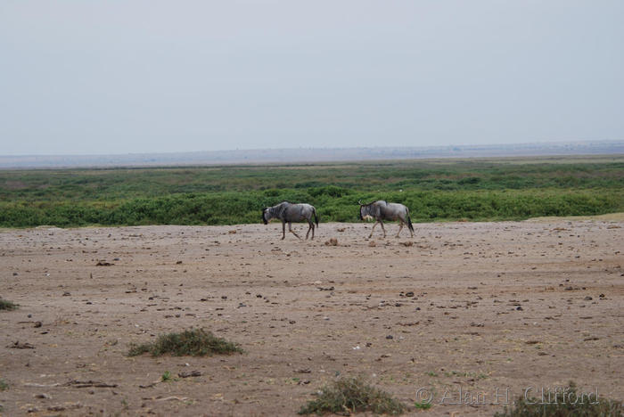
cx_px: 312
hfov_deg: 10.5
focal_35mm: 195
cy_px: 208
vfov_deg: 7.1
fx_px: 3383
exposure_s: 1/125
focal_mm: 130
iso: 100
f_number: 5
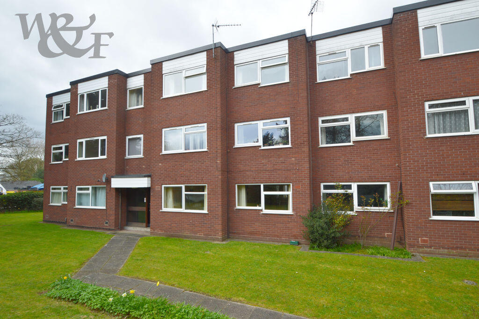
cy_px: 160
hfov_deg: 90.0
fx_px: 240
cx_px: 240
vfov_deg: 67.4
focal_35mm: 18
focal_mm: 12
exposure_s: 1/160
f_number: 6.3
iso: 100
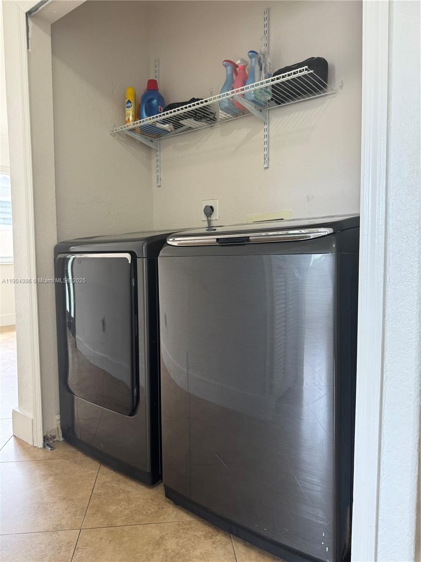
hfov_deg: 56.8
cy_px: 281
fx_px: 389
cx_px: 210
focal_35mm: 24
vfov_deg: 71.6
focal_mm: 6.76
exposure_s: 1/60
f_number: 1.78
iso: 125
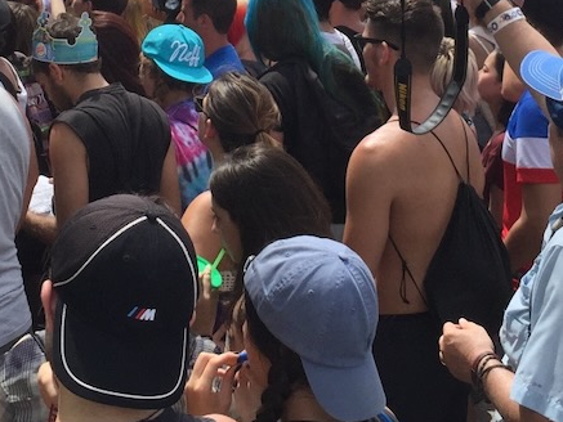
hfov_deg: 23.0
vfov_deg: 16.8
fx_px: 1383
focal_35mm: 85
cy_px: -59
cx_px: 303
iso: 32
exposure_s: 1/2825
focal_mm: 4.15
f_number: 2.2
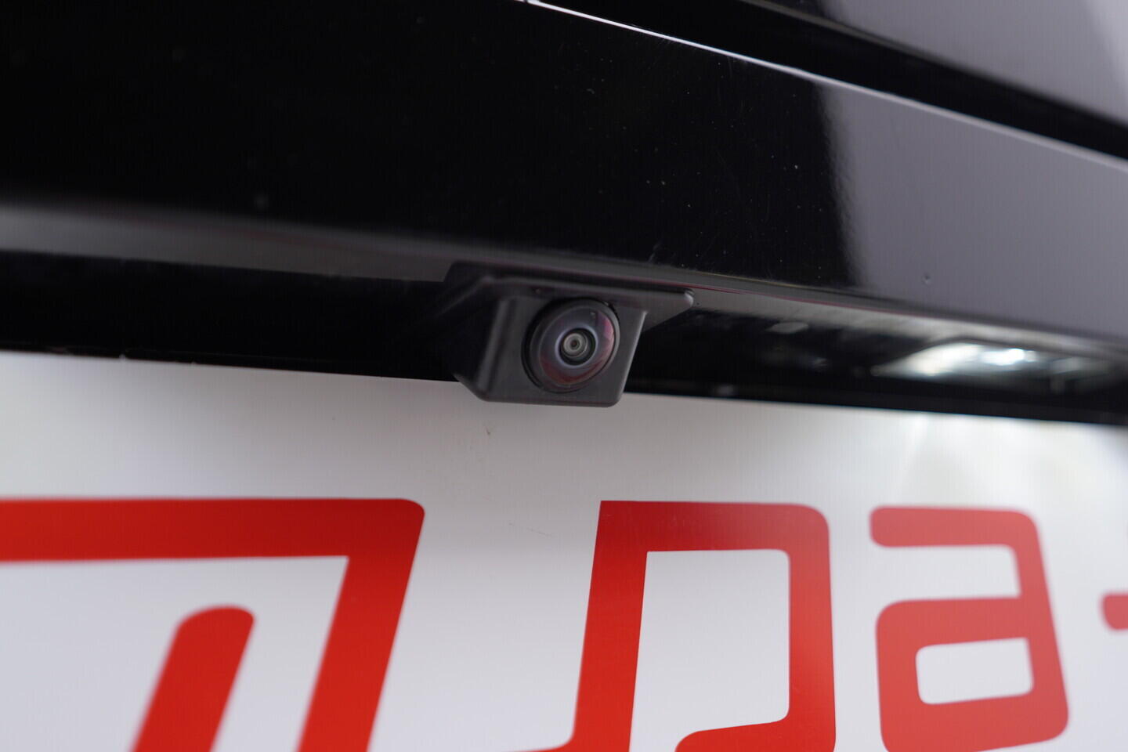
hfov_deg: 53.1
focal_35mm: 36
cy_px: 376
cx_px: 564
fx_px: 1128
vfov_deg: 36.9
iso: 125
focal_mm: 24
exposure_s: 1/40
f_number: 2.8
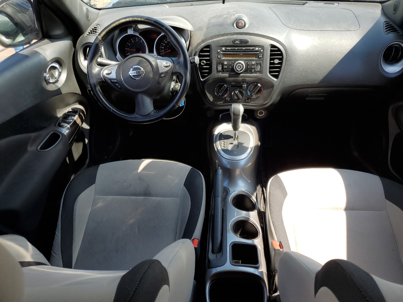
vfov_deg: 53.1
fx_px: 303
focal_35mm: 26
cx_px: 202
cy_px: 151
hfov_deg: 67.3
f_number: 1.5
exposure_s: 1/500
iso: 50
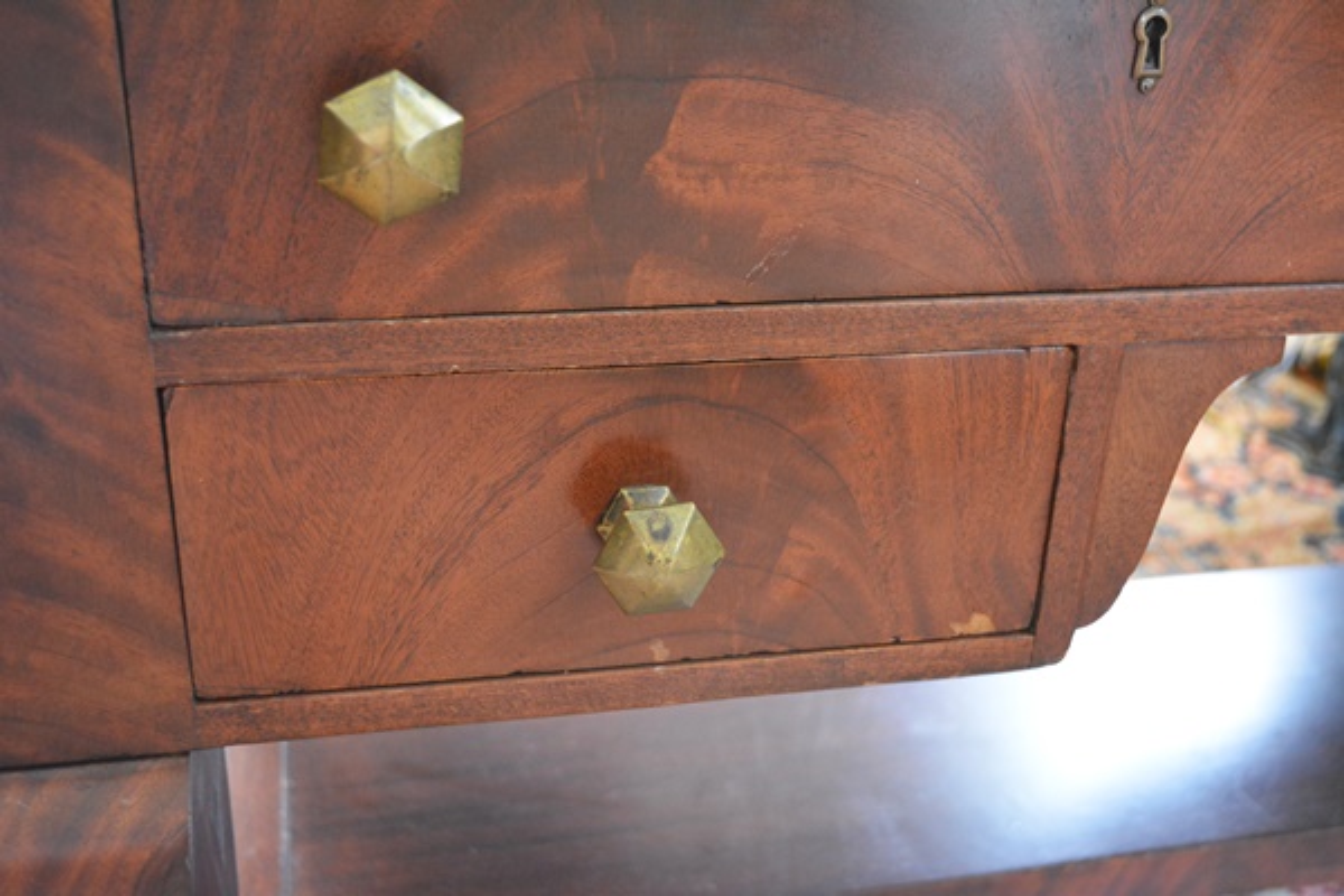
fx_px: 1568
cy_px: 448
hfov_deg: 46.4
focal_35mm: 42
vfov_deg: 31.9
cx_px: 672
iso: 3200
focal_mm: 28
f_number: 4.5
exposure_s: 1/15
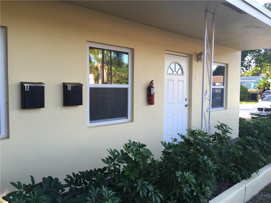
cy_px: 102
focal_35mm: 29
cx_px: 136
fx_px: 227
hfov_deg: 61.7
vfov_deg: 48.2
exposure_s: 1/120
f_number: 2.2
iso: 32
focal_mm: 4.15
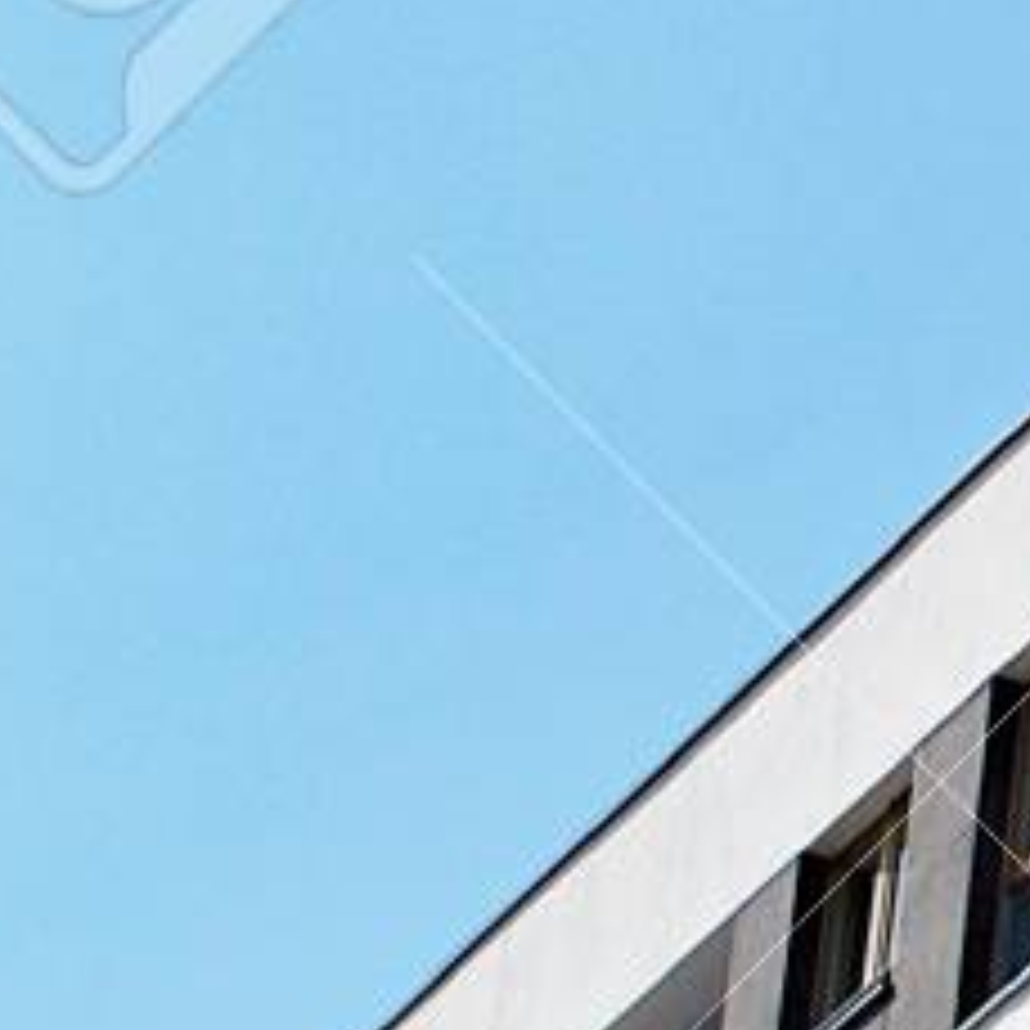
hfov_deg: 6.1
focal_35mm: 275
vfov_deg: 6.3
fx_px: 9258
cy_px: -220
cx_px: 2577
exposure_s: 1/60
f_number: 22
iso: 100
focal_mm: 38
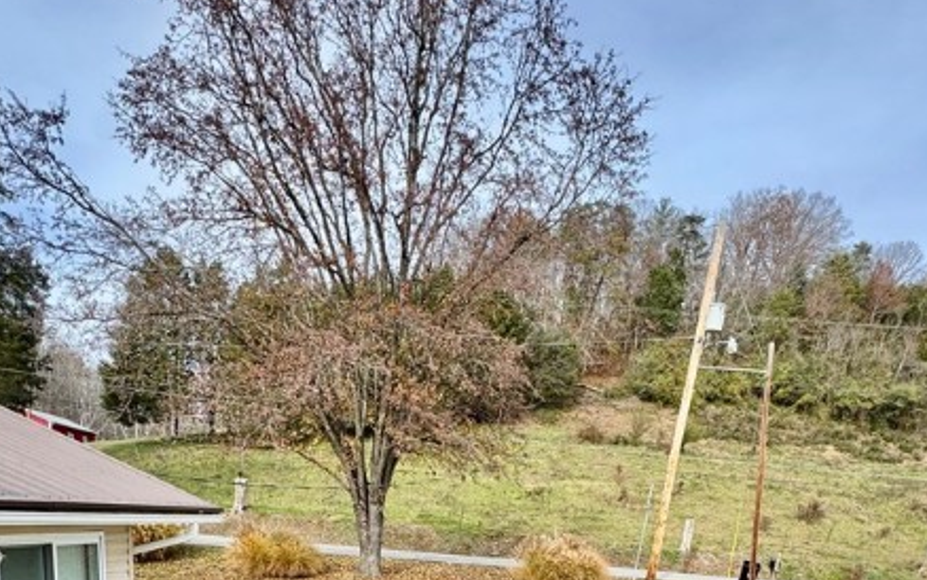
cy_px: 682
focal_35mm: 26
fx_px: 657
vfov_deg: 37.3
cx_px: 468
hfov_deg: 70.4
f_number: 2.2
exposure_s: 1/610
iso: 40
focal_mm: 2.22
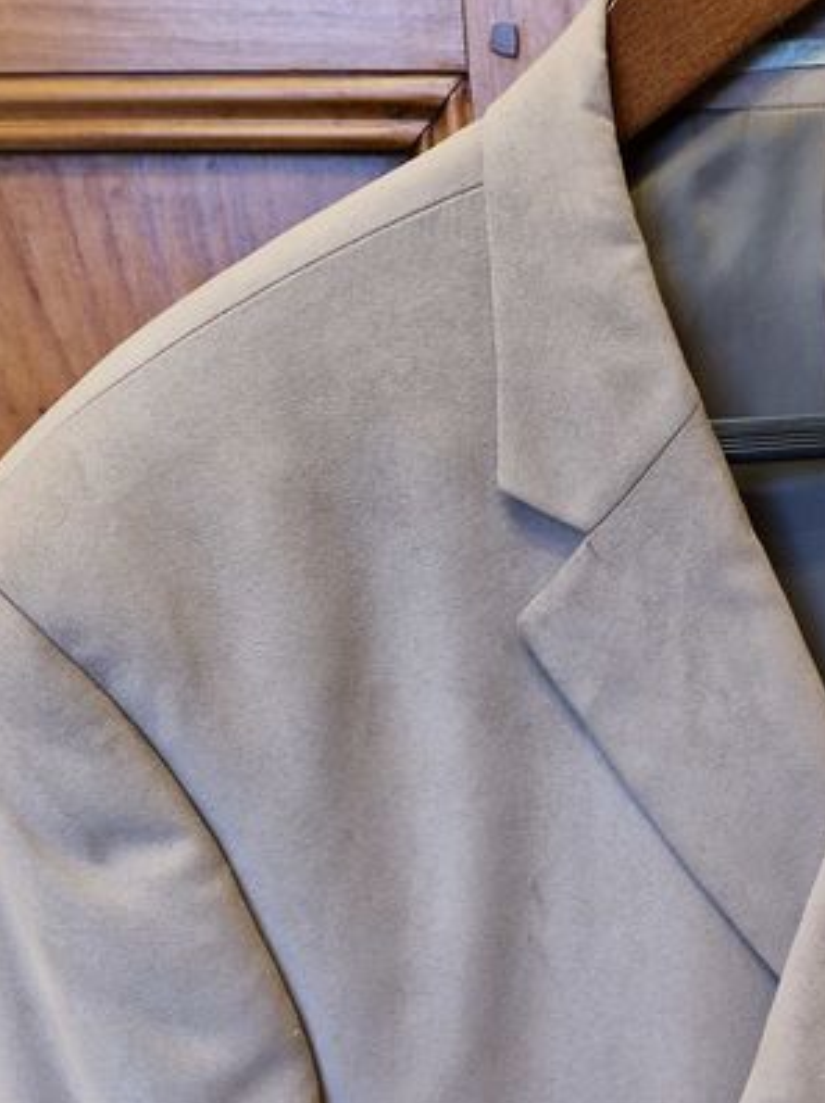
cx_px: 903
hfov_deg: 23.6
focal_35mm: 58
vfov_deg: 30.2
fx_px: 1846
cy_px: 1181
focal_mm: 5.4
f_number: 1.8
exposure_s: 1/25
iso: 640
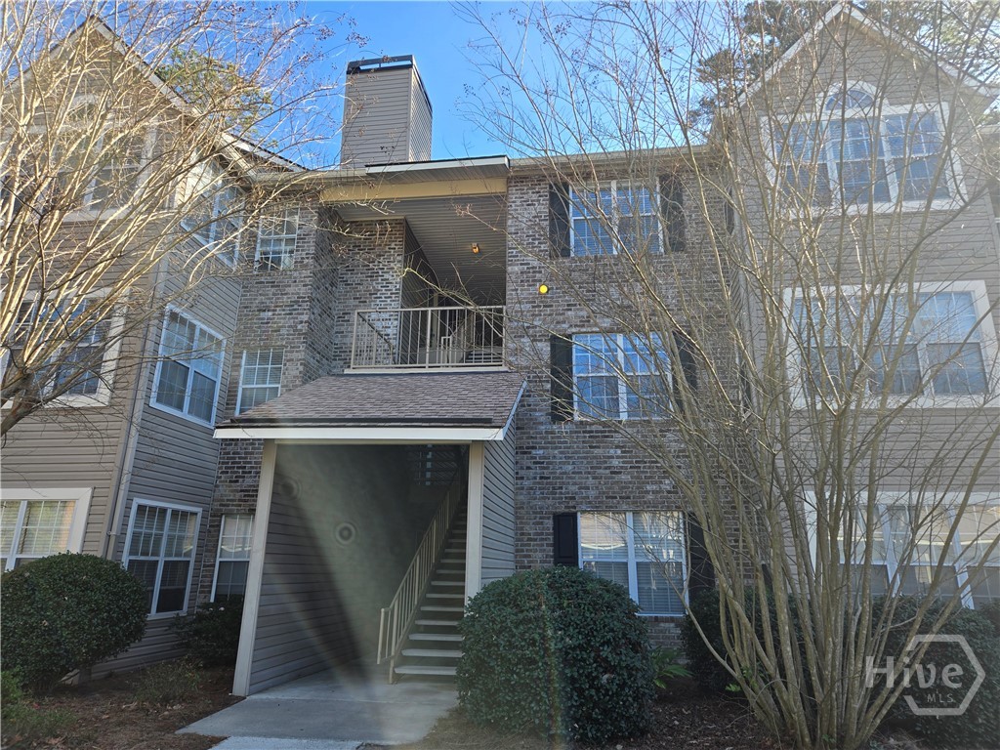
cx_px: 500
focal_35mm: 23
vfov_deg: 58.9
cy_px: 375
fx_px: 664
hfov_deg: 73.9
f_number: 1.8
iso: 25
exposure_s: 1/494
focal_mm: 5.4
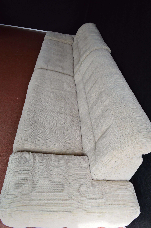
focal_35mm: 27
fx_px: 170
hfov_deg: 47.8
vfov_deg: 67.4
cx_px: 76
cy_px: 114
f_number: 9
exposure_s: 1/100
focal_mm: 18
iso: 400
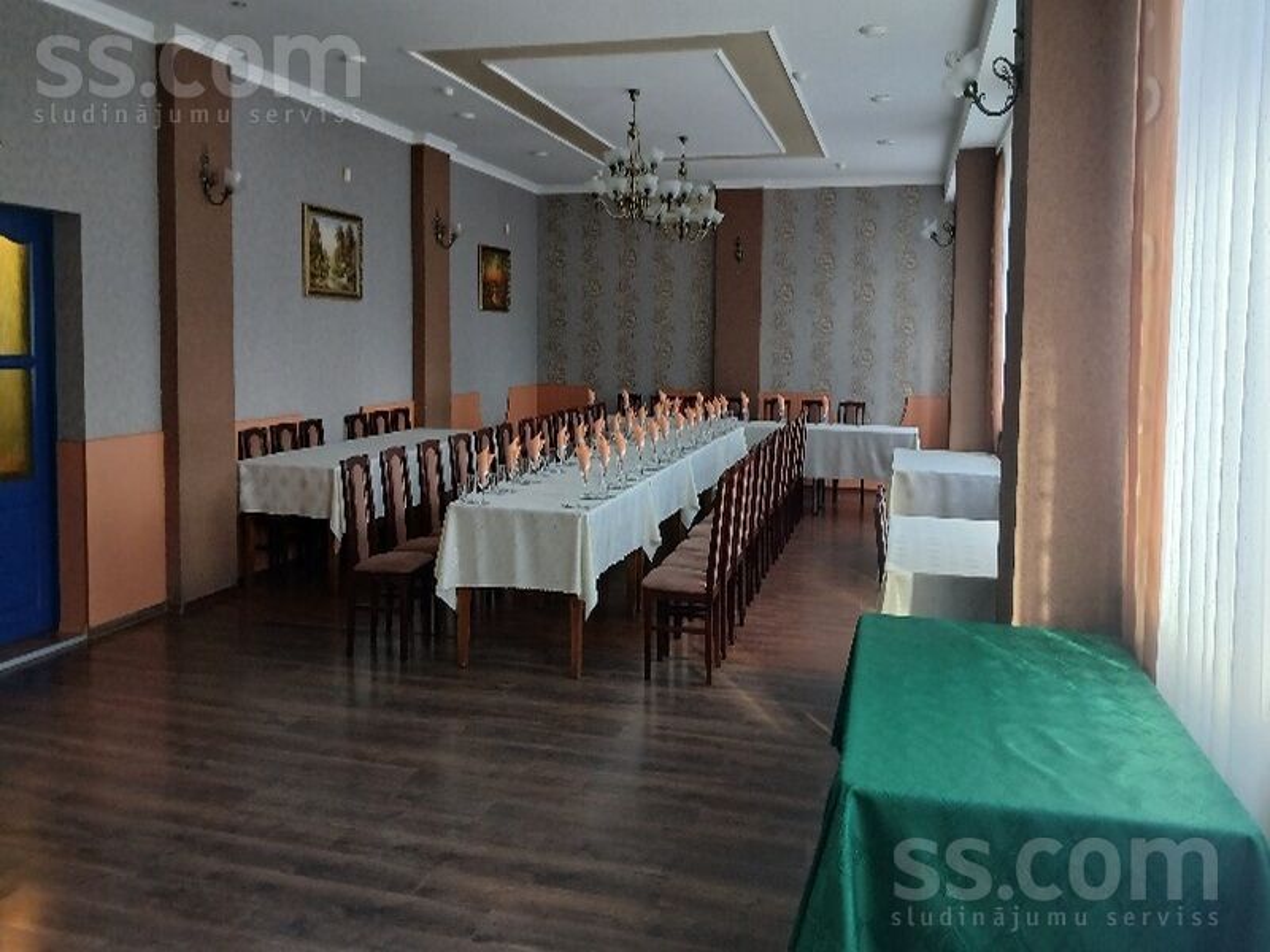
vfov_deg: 53.1
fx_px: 954
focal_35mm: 26
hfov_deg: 67.3
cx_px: 635
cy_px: 476
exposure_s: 1/50.3
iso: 250
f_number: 1.8
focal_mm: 3.98
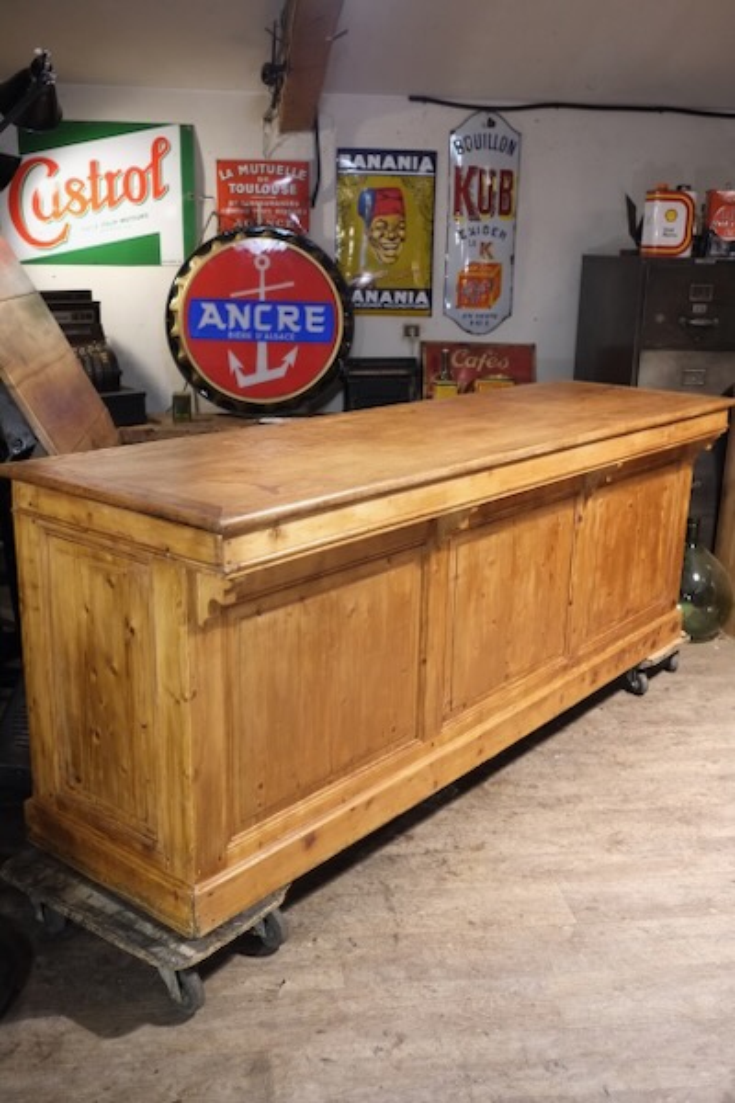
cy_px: 552
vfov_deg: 54.4
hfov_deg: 37.9
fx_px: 1072
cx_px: 368
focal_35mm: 35
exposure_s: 1/125
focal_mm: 23
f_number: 3.6
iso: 3200
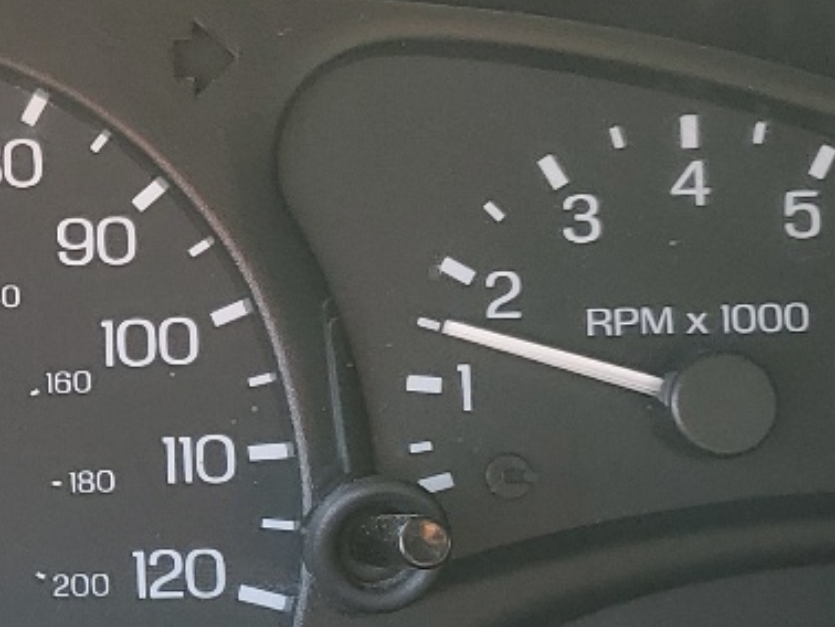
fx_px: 2655
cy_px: 380
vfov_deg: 13.5
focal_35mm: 110
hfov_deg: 16.9
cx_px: -245
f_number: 1.5
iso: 51
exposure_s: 1/60.2
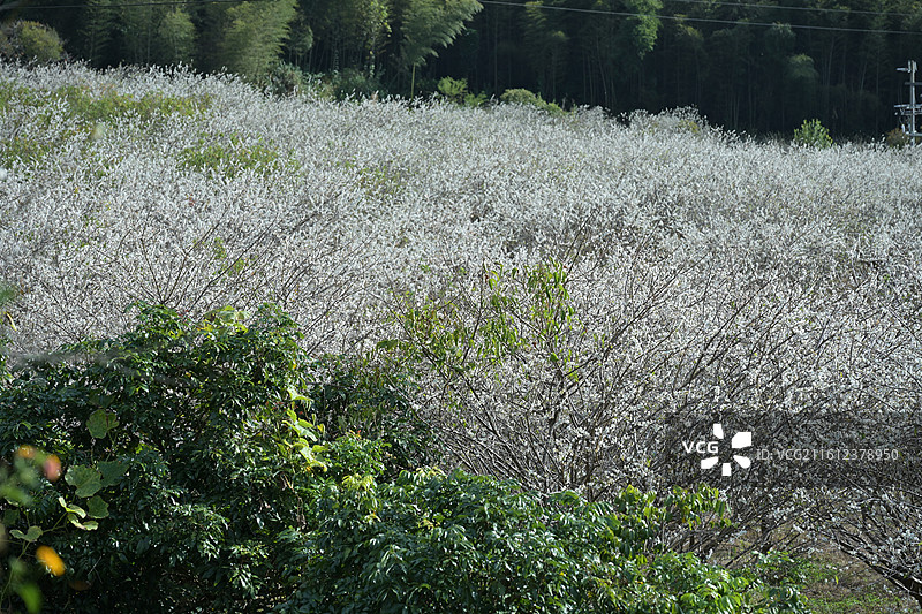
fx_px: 2458
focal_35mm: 96
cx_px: 461
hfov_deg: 21.2
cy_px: 307
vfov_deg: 14.2
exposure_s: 1/640
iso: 160
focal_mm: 96
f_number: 5
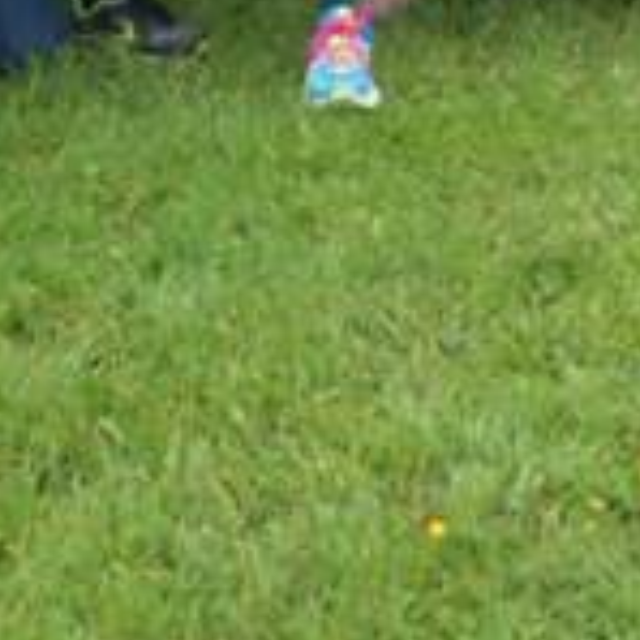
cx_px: 855
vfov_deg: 10.1
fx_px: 3368
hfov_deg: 10.6
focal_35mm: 161
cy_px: -601
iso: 80
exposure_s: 1/200
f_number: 3.9
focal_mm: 6
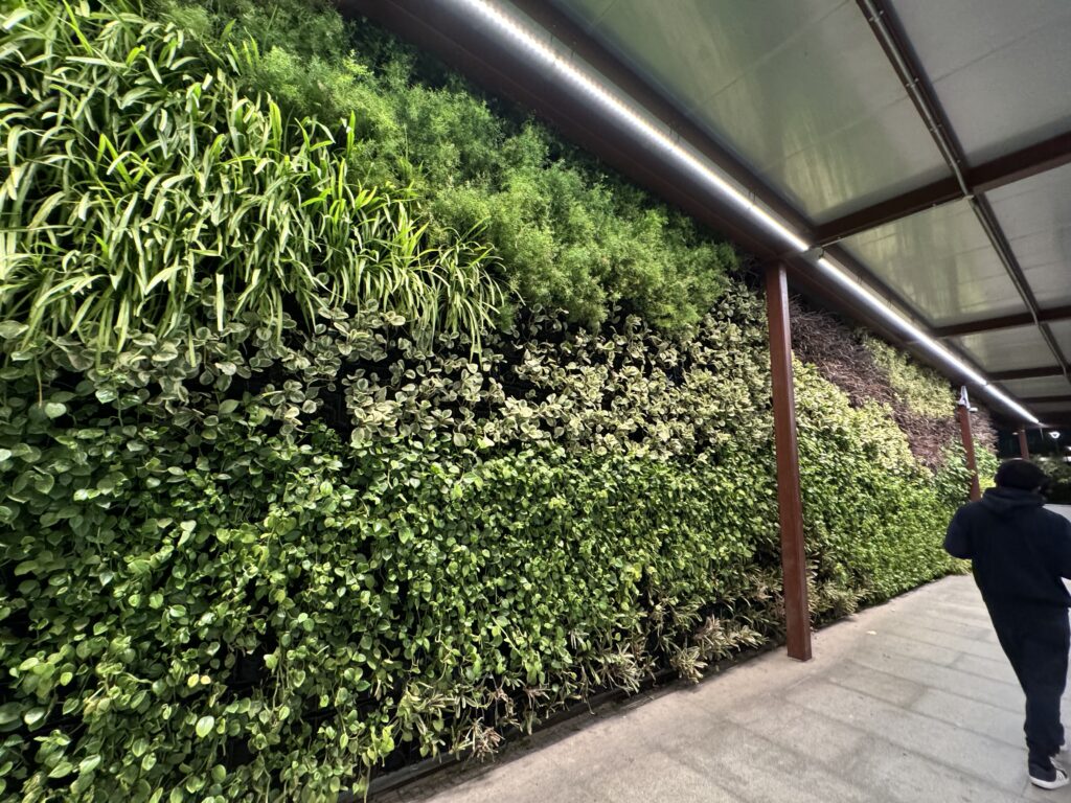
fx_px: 433
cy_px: 402
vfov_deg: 85.7
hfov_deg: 102.1
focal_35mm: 14
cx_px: 536
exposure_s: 1/59
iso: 640
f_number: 2.2
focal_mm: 2.22
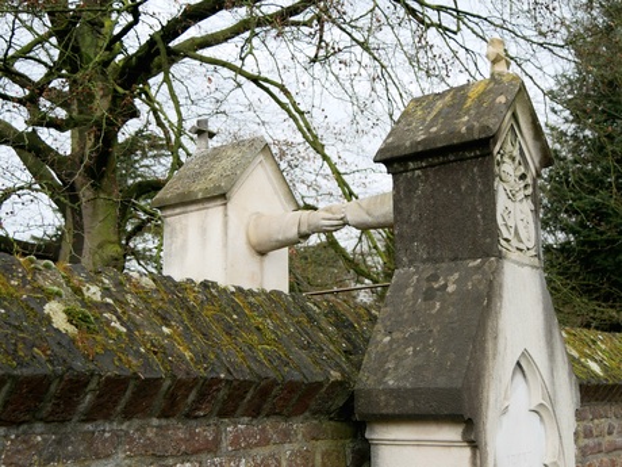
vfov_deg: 34.3
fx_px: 755
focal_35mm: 42
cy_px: 234
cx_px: 311
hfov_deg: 44.8
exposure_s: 1/100
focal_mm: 21
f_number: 4
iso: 200
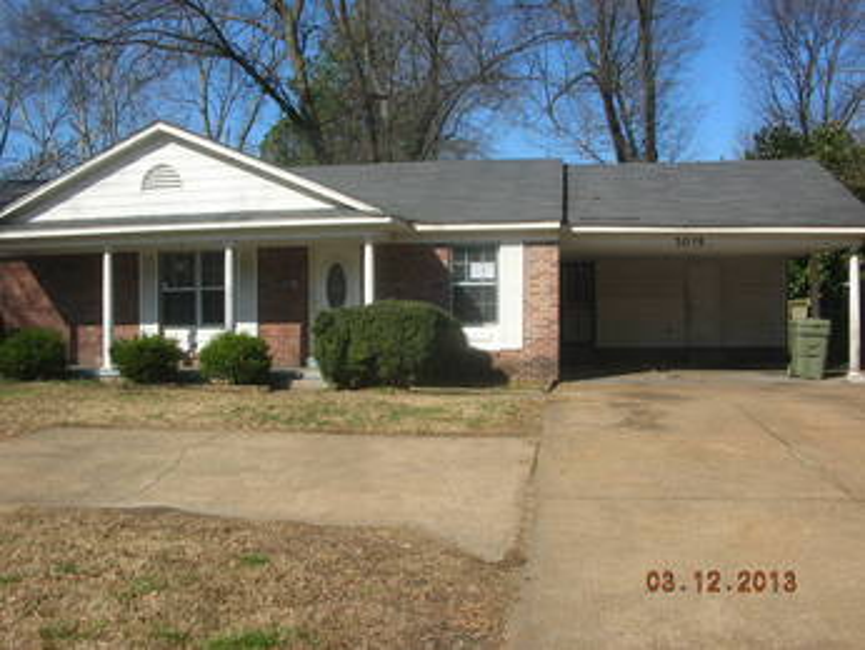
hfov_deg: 52.6
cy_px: 325
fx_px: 875
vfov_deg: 40.7
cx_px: 432
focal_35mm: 35
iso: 50
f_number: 5.6
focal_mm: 5.8
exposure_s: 1/286
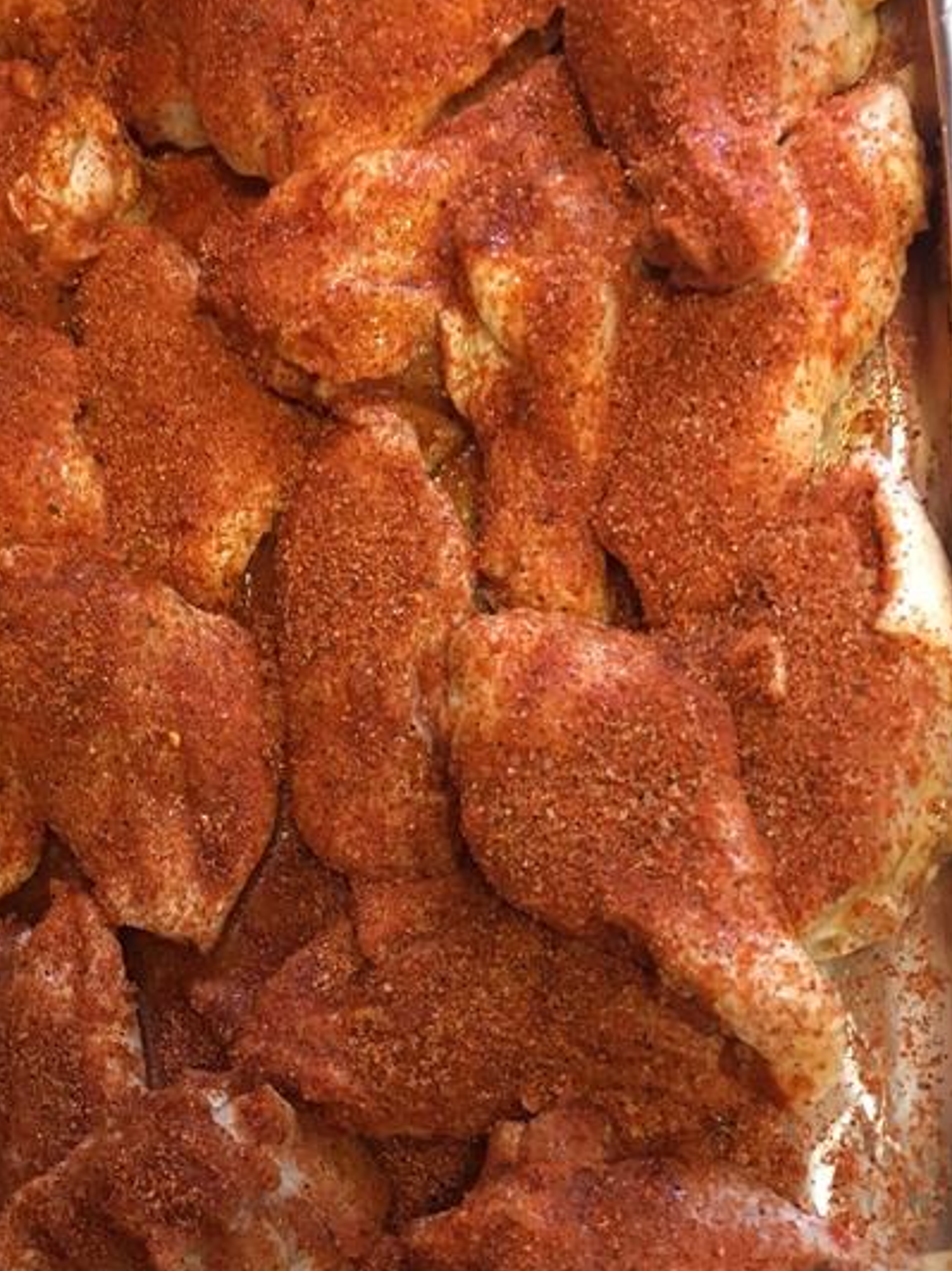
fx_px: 1799
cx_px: 302
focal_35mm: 49
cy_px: 899
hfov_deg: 29.4
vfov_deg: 38.3
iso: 200
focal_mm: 4.15
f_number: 2.2
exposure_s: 1/17
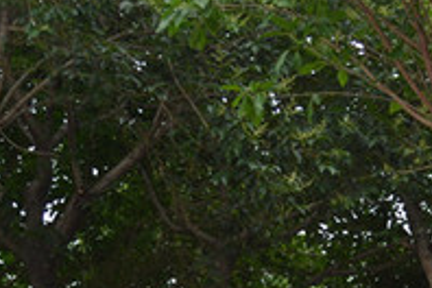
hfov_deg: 13.1
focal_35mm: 155
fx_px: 1860
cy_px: 413
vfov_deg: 8.7
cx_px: 434
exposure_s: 1/160
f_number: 4.8
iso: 100
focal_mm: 32
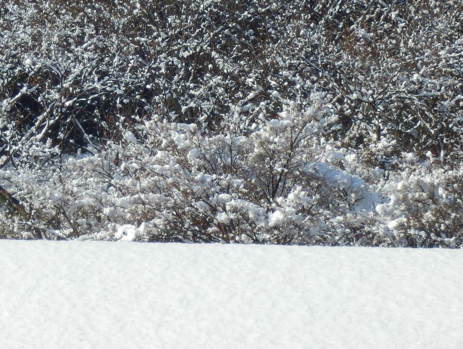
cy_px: 174
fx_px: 1661
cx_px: 232
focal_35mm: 124
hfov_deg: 15.9
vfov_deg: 12.0
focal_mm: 21.9
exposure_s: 1/500
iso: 80
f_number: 5.7
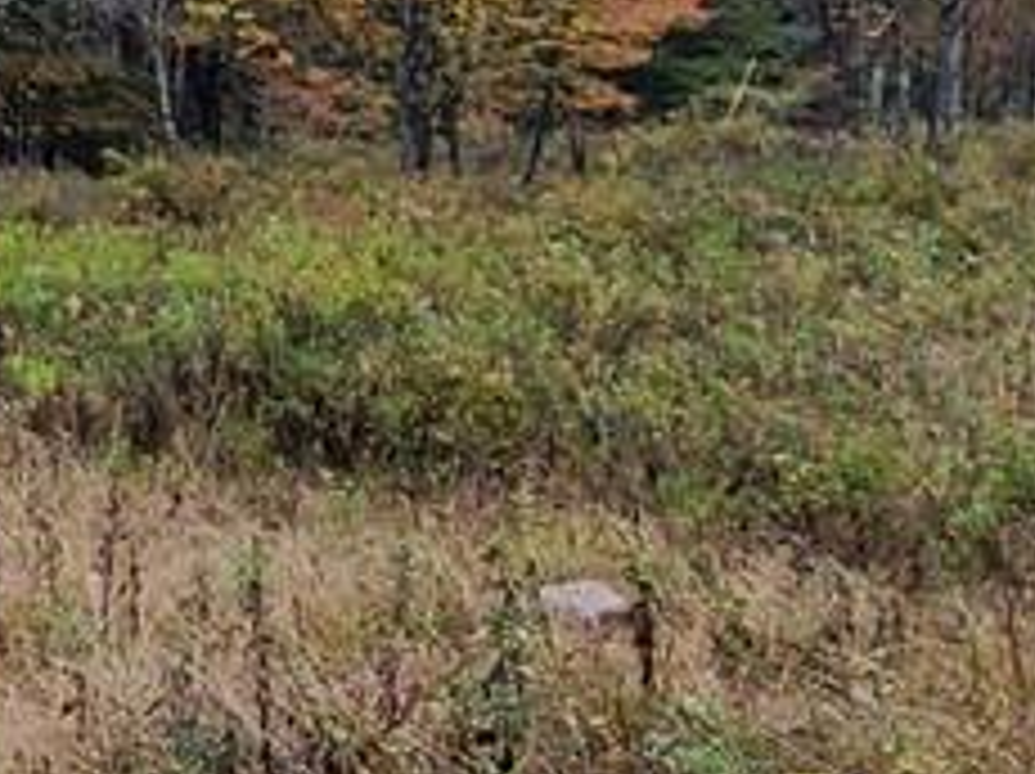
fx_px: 1732
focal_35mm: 58
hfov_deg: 22.9
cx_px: -716
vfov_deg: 24.6
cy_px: 108
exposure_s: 1/256
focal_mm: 2.2
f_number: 2.2
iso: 50
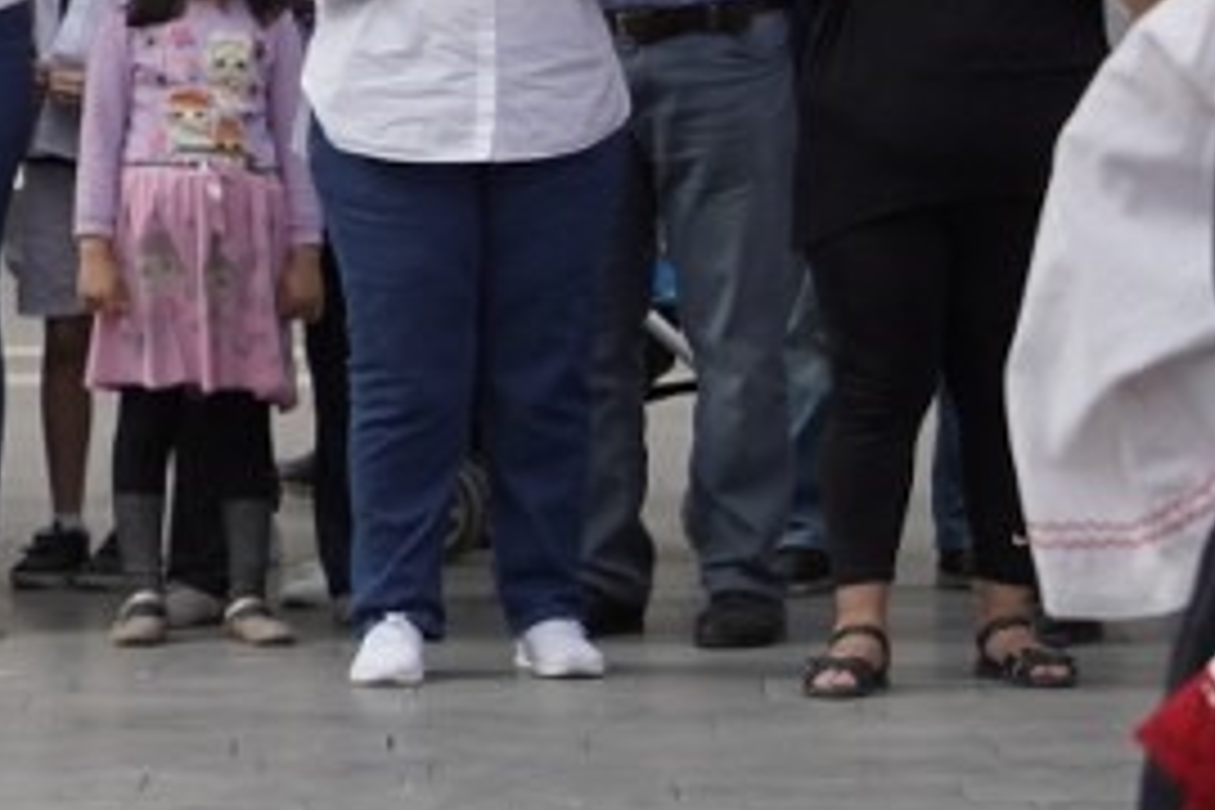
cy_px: 32
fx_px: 10428
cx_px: -1649
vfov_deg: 4.4
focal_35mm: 309
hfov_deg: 6.4
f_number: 4.5
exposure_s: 1/500
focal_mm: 53
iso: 100
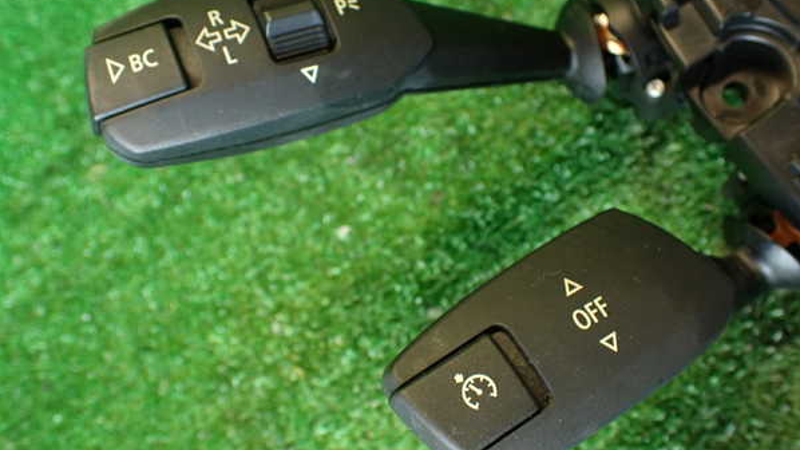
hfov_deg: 56.6
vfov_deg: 33.7
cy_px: 228
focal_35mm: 35
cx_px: 400
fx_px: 742
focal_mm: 5.79
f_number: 2.4
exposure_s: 1/30
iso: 250
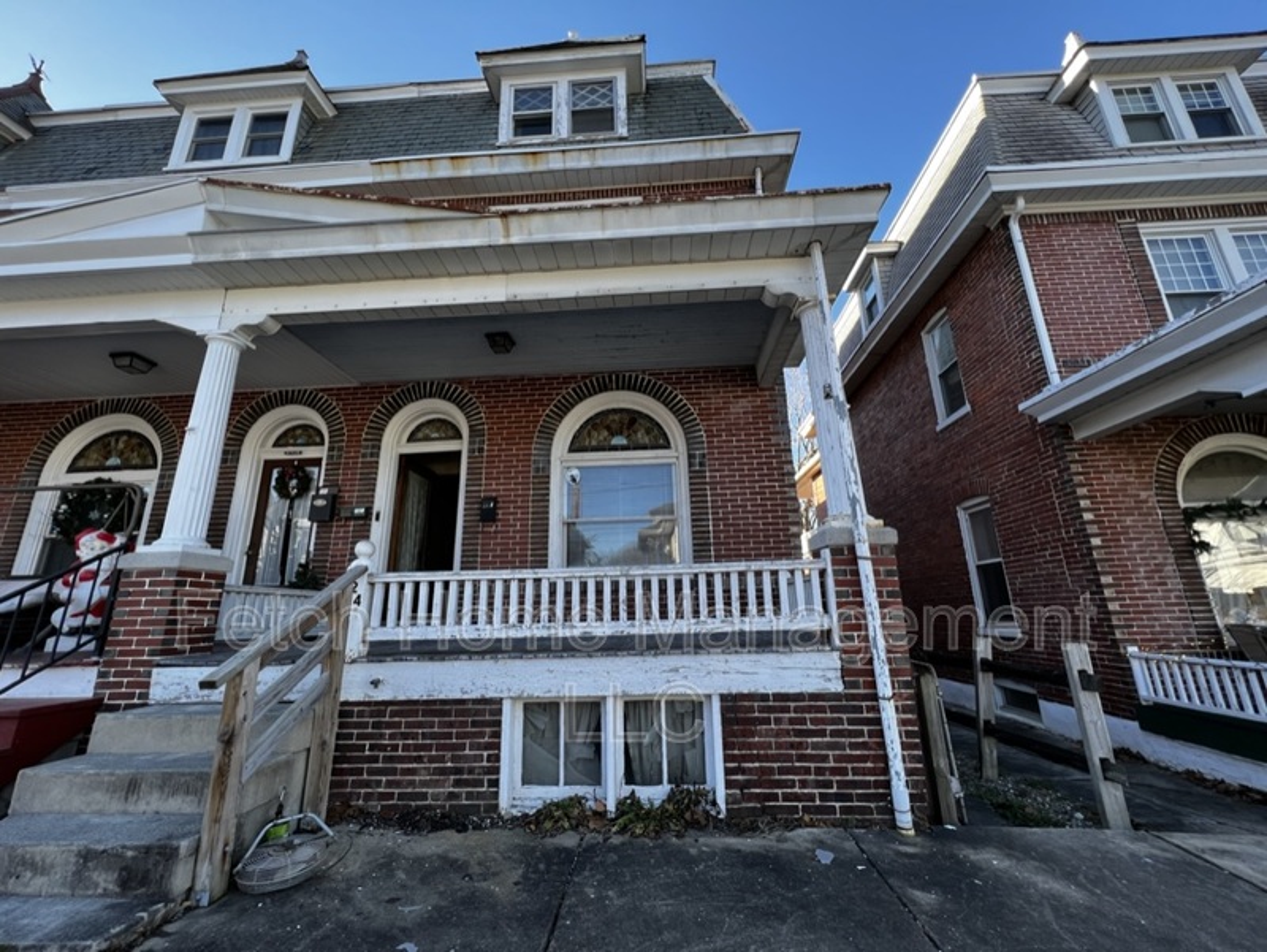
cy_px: 476
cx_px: 634
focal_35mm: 13
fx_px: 476
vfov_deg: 90.0
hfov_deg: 106.1
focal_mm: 1.57
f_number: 1.8
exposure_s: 1/218
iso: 32
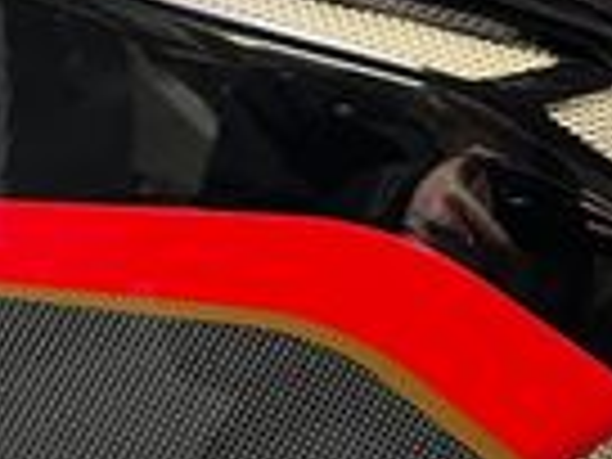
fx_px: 2157
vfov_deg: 12.1
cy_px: 324
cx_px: 630
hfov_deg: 15.8
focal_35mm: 122
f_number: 1.6
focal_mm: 5.1
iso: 400
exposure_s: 1/33
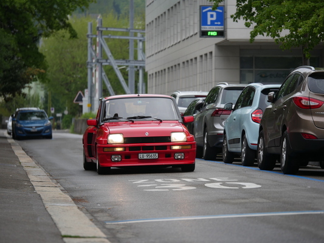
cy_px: 122
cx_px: 162
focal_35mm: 200
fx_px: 1872
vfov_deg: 7.4
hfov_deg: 9.9
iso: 320
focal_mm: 100
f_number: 2.8
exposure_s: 1/400
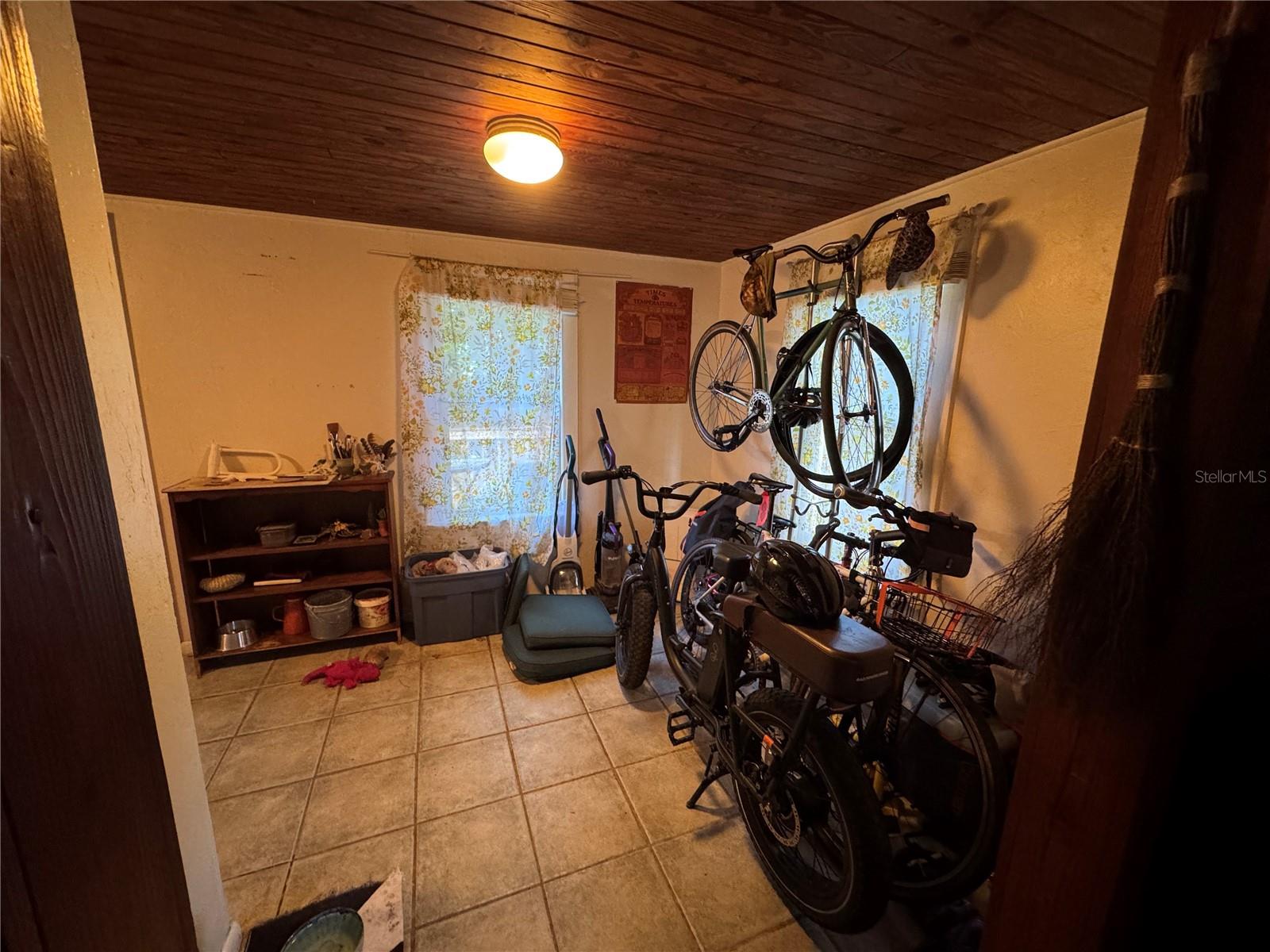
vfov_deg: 85.7
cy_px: 476
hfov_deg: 102.1
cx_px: 635
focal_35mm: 14
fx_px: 514
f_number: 2.2
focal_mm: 2.22
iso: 500
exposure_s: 1/60
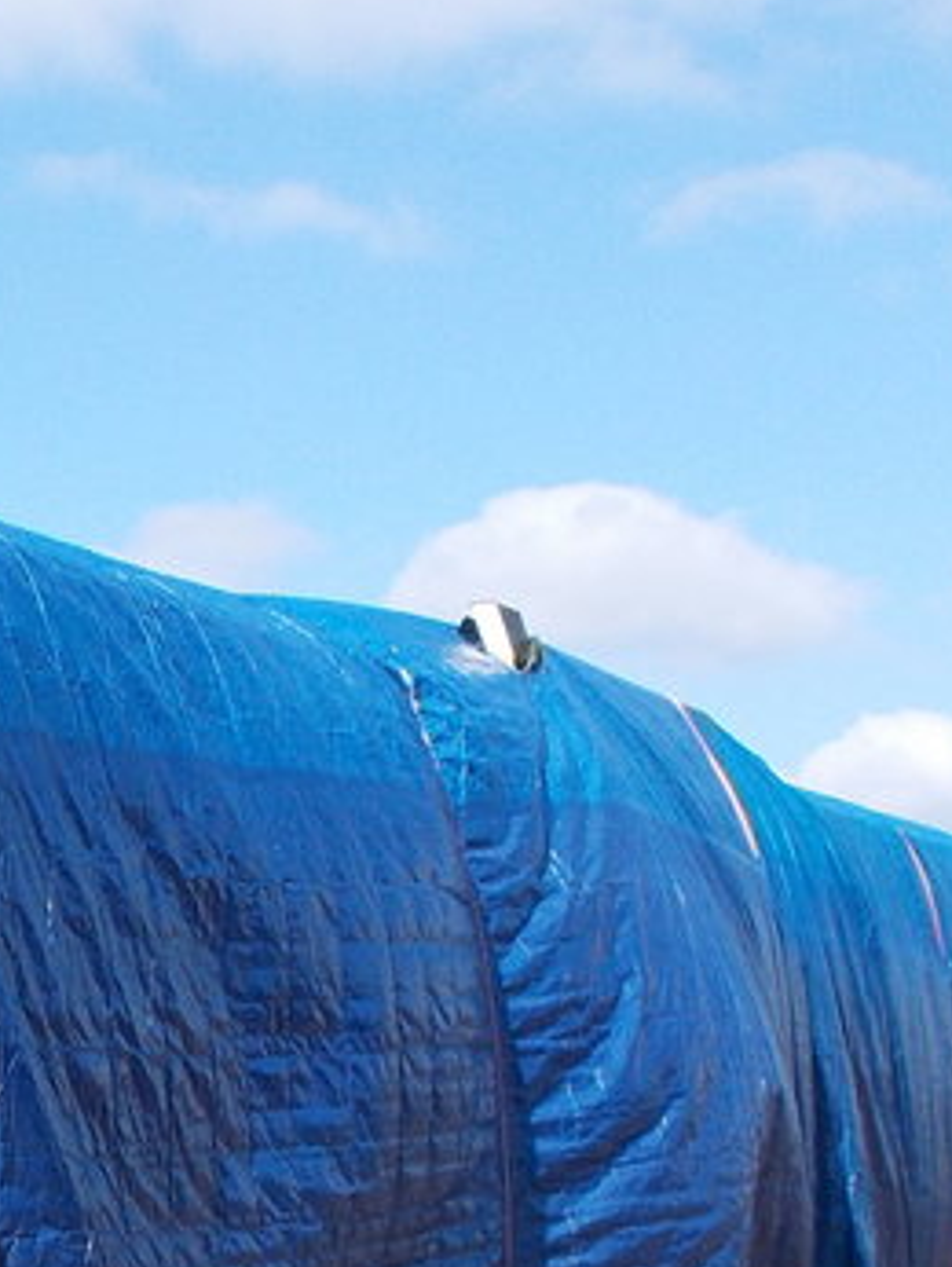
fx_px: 3809
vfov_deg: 18.5
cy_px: 1179
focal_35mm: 104
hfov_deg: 13.8
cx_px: -201
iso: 80
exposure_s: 1/100
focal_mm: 5.3
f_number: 8.6
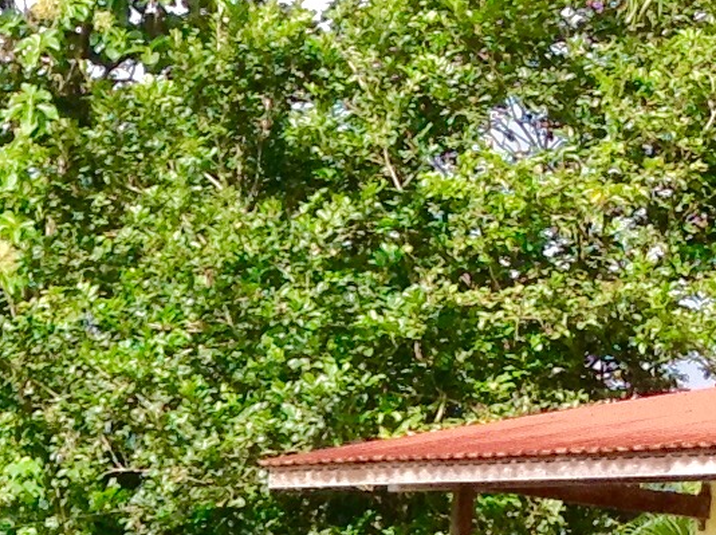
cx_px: -311
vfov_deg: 8.5
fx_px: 3512
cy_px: 817
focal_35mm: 170
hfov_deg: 11.2
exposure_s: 1/864
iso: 50
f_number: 2.4
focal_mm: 4.28
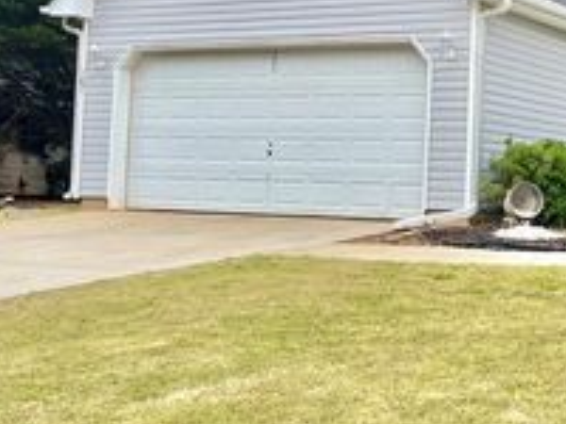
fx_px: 1063
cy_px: 148
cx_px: 654
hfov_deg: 26.9
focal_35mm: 65
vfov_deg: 22.5
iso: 50
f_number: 1.6
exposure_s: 1/1199
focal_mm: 5.1
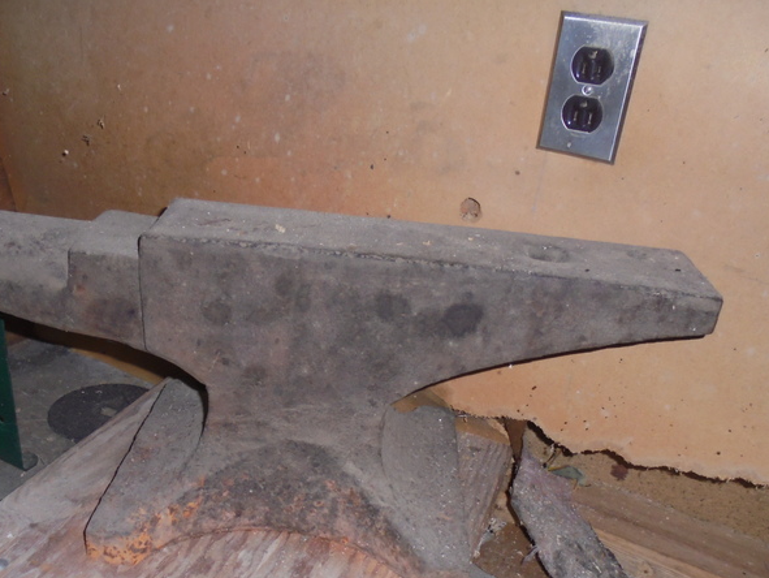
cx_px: 327
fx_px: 756
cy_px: 376
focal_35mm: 34
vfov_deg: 41.4
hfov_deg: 53.7
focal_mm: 4.6
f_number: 3.5
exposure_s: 1/30
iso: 200
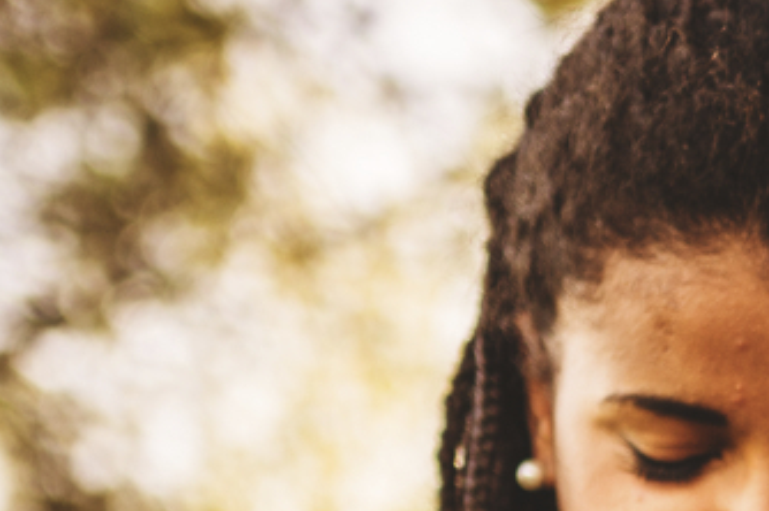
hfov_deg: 10.5
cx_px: 1578
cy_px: 989
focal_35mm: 178
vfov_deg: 7.4
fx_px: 3798
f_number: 1.4
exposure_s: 1/640
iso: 125
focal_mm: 35
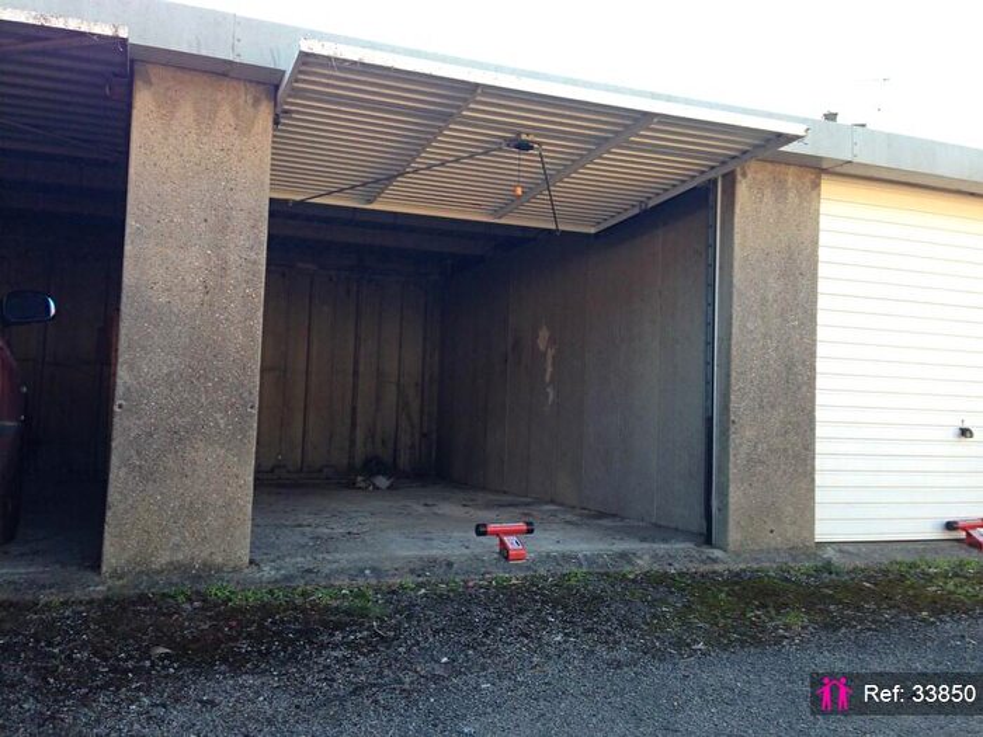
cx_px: 492
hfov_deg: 55.4
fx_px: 937
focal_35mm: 33
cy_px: 368
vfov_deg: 42.9
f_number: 2.4
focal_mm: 4.12
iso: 50
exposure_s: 1/168
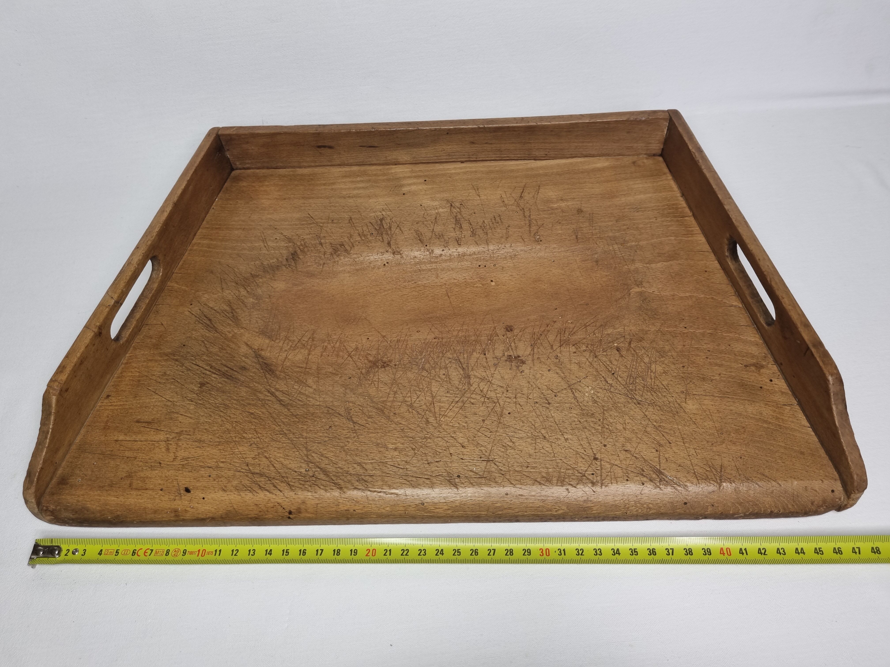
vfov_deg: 53.1
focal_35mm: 26
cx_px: 445
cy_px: 334
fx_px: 668
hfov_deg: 67.3
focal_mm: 5.4
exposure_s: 1/100
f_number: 1.8
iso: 64
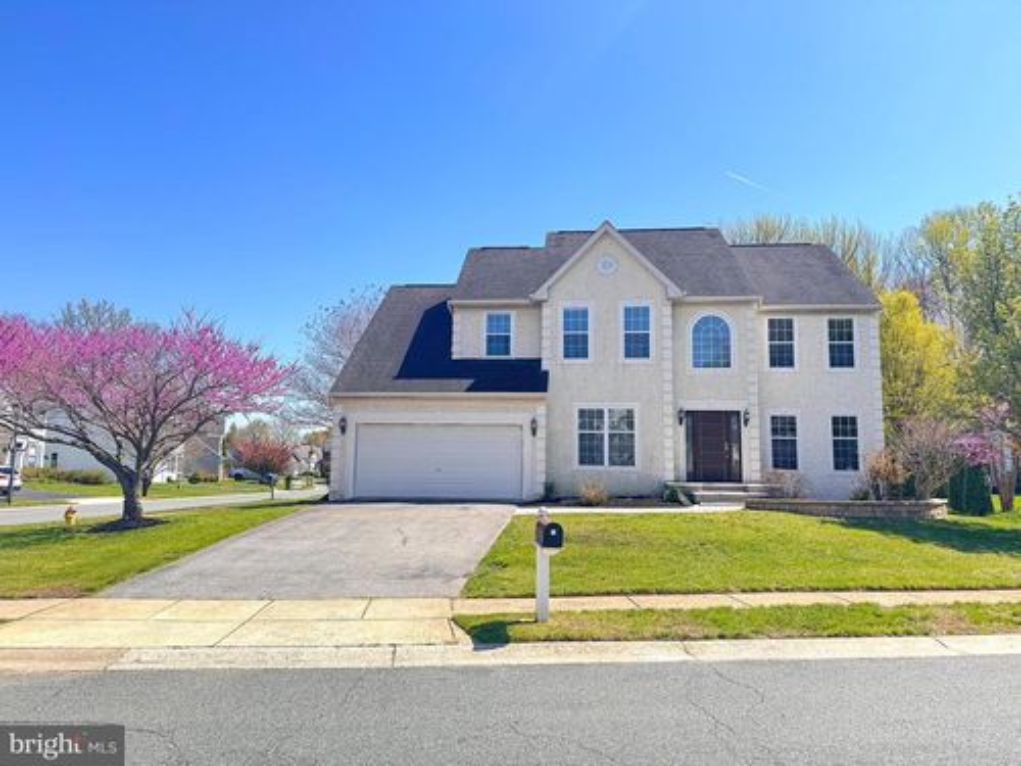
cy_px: 383
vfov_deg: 56.8
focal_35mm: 24
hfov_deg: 71.6
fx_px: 708
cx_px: 510
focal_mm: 6.76
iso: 80
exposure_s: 1/1425
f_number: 1.78
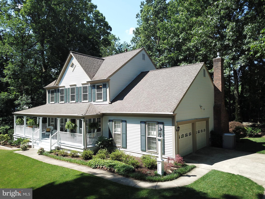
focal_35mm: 26
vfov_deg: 53.1
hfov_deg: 67.3
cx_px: 132
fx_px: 199
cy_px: 100
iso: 100
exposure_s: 1/603
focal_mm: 4.73
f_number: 2.2
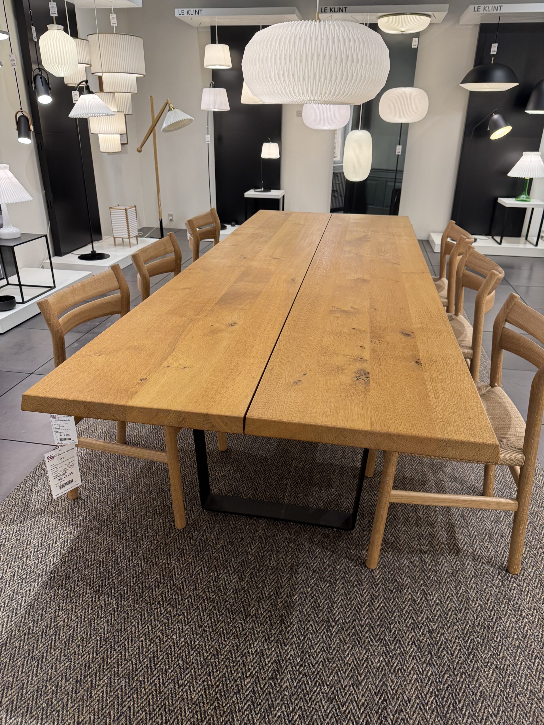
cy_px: 362
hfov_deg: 56.8
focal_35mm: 24
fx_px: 503
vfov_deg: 71.6
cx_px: 272
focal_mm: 6.76
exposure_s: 1/100
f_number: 1.78
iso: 125
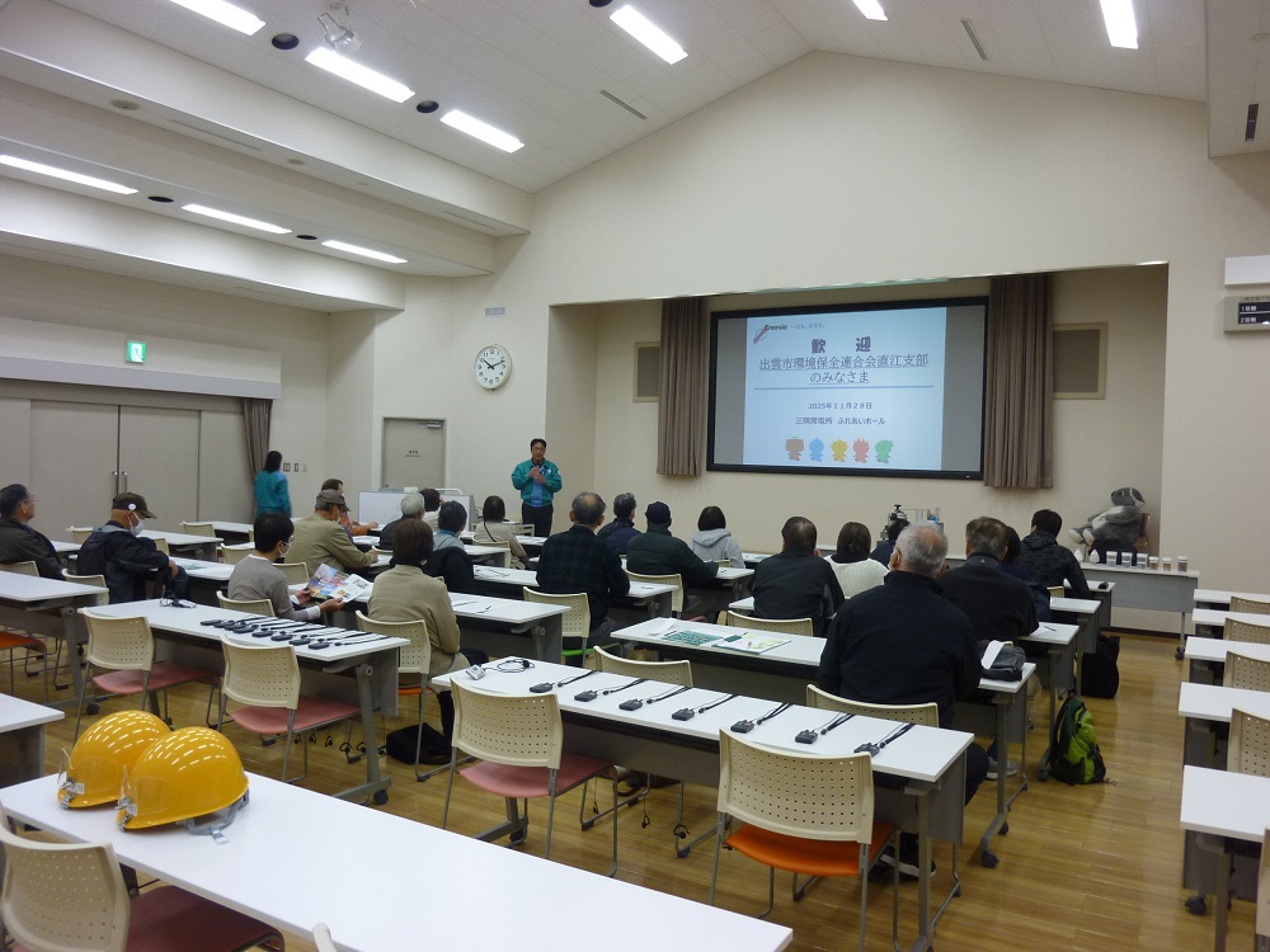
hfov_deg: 69.4
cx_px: 635
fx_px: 917
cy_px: 476
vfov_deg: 54.9
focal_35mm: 25
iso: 125
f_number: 3.3
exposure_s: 1/30
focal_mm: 4.5
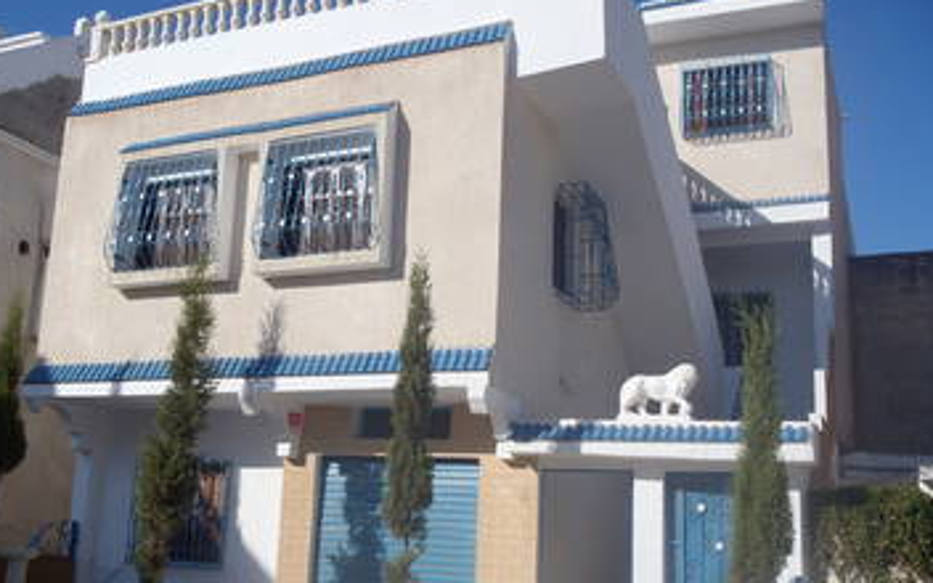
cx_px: 464
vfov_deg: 32.7
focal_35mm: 39
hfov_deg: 50.4
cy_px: 326
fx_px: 992
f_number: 13
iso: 80
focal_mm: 6.45
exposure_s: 1/100
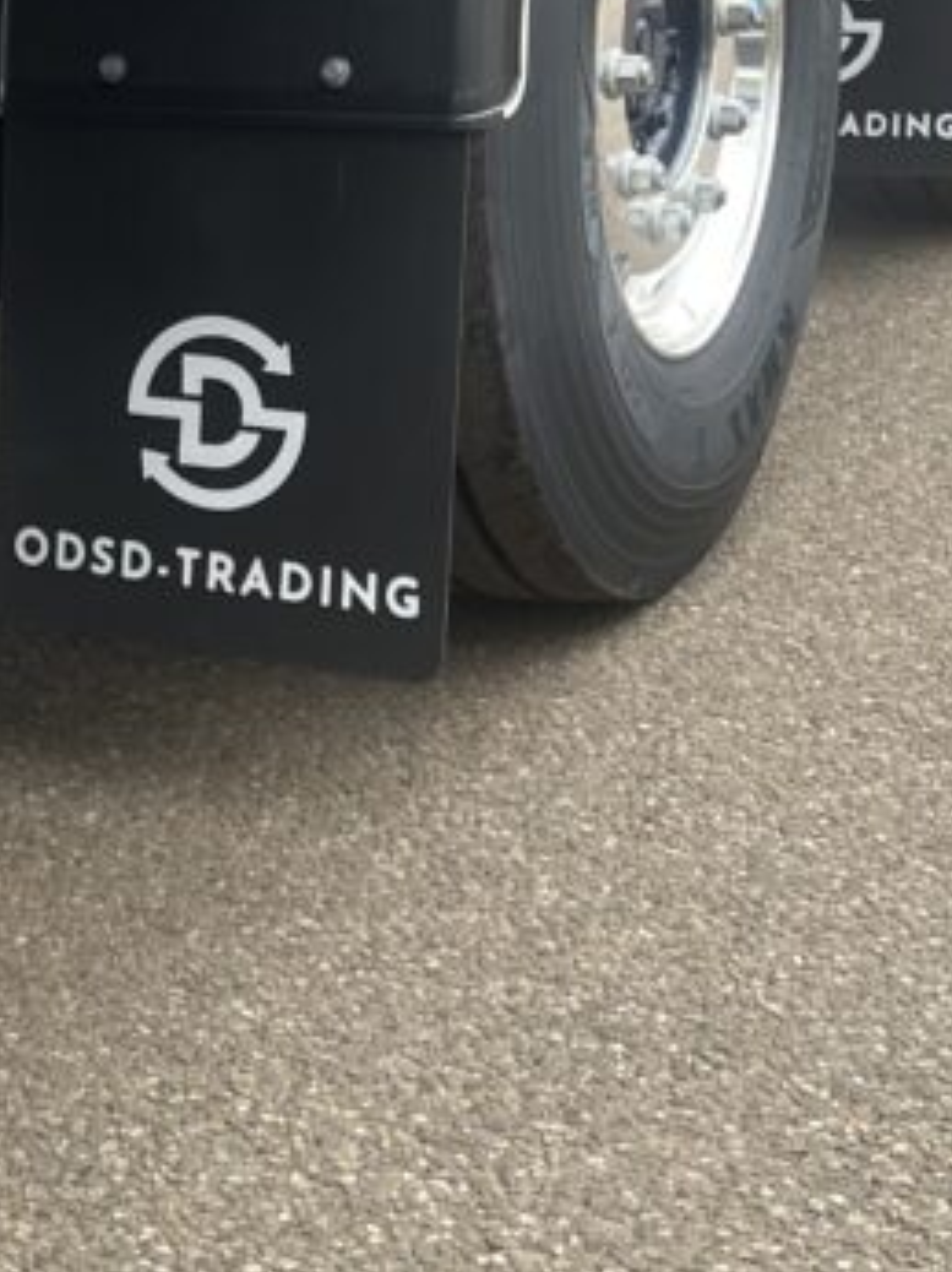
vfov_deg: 25.1
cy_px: 368
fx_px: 2827
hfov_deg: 18.6
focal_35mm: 77
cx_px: -15
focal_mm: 5.1
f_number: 1.6
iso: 125
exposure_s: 1/121
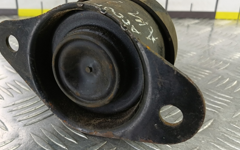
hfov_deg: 60.8
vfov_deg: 40.6
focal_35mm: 31
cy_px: 73
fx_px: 203
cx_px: 99
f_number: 1.6
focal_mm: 4.11
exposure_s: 1/50
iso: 183
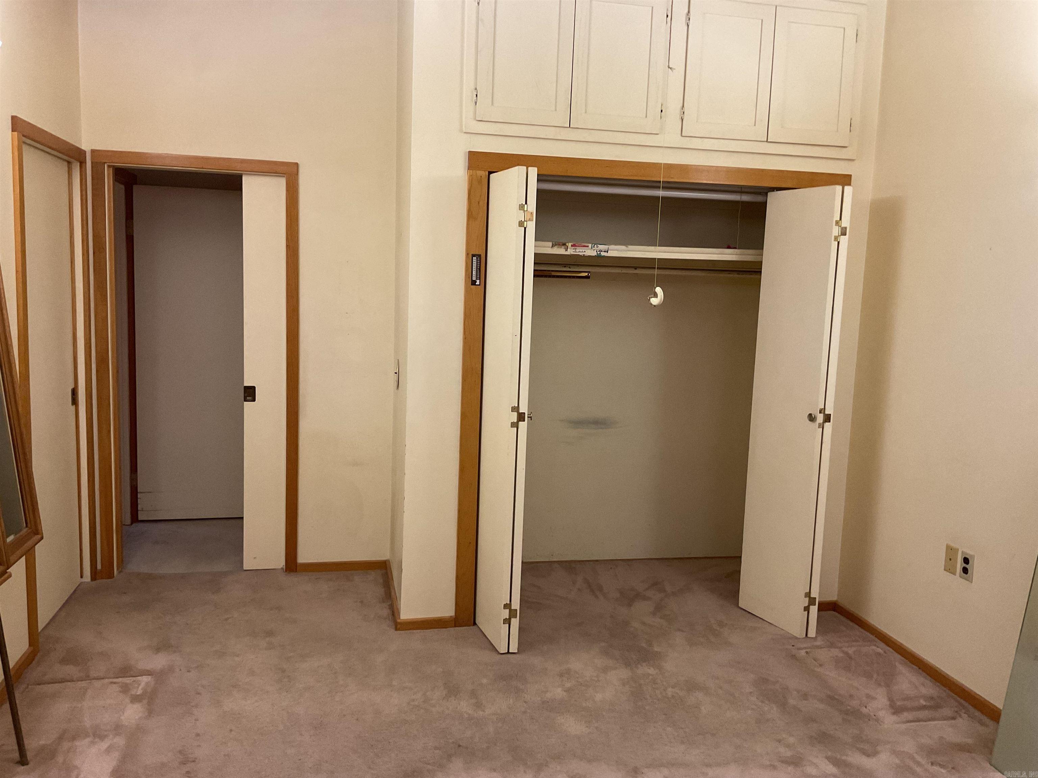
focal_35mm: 29
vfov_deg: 48.2
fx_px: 870
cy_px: 389
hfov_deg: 61.7
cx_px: 519
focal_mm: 3
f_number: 1.8
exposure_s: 1/33
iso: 200
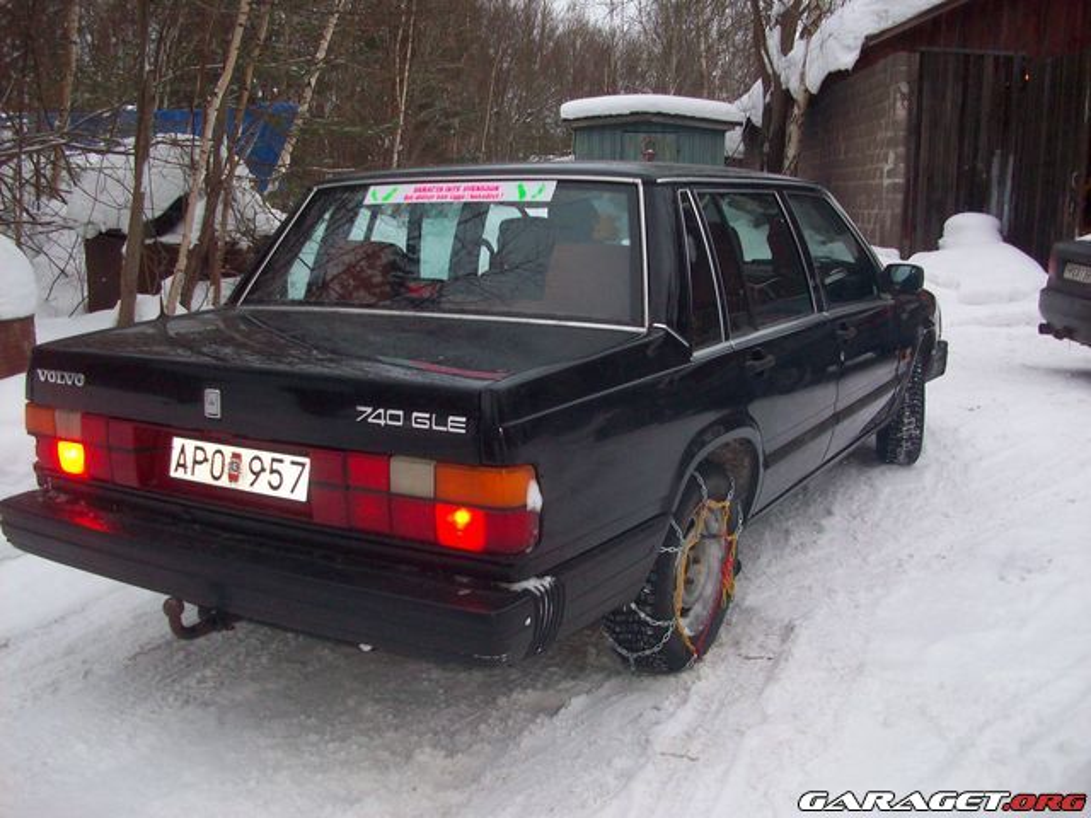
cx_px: 546
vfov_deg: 41.8
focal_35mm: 34
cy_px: 409
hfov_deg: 54.0
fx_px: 1072
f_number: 2.8
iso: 160
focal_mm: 5.7
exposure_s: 1/60
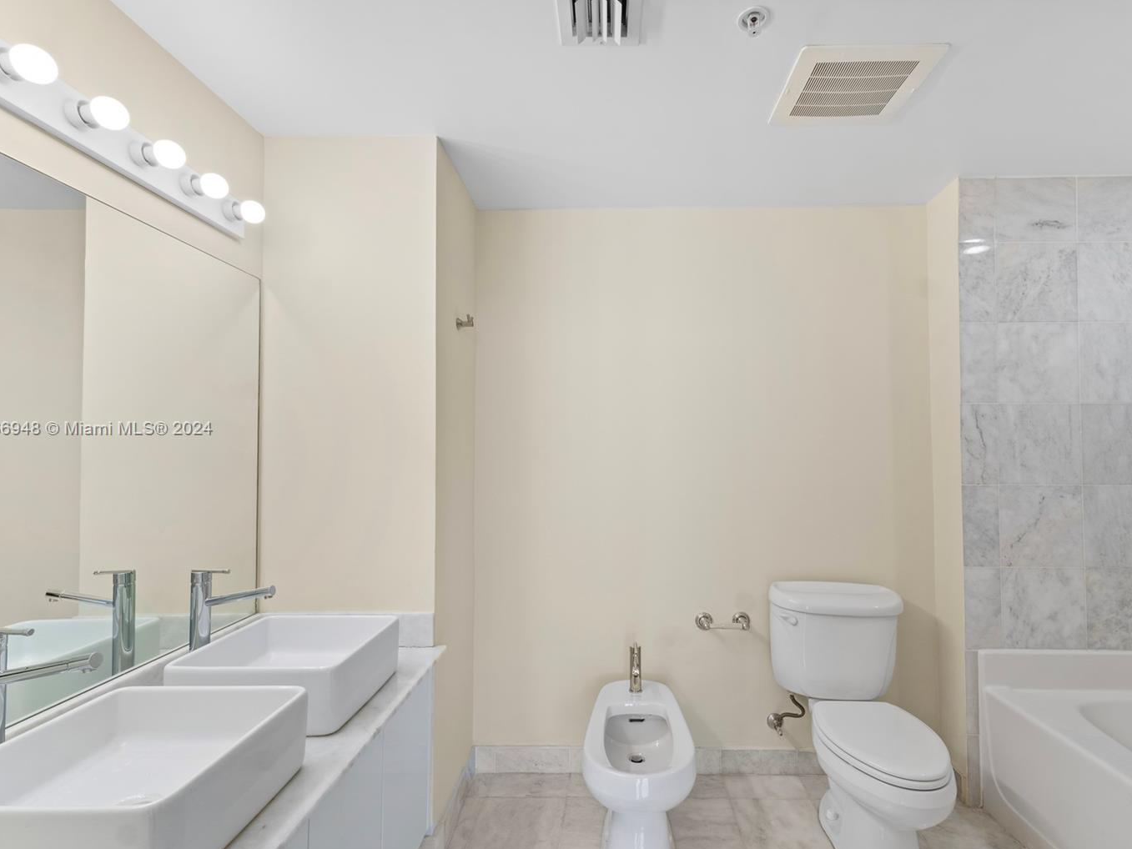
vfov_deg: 74.7
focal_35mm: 17
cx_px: 612
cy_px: 430
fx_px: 556
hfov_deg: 90.8
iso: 125
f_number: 10
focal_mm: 10
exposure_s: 1
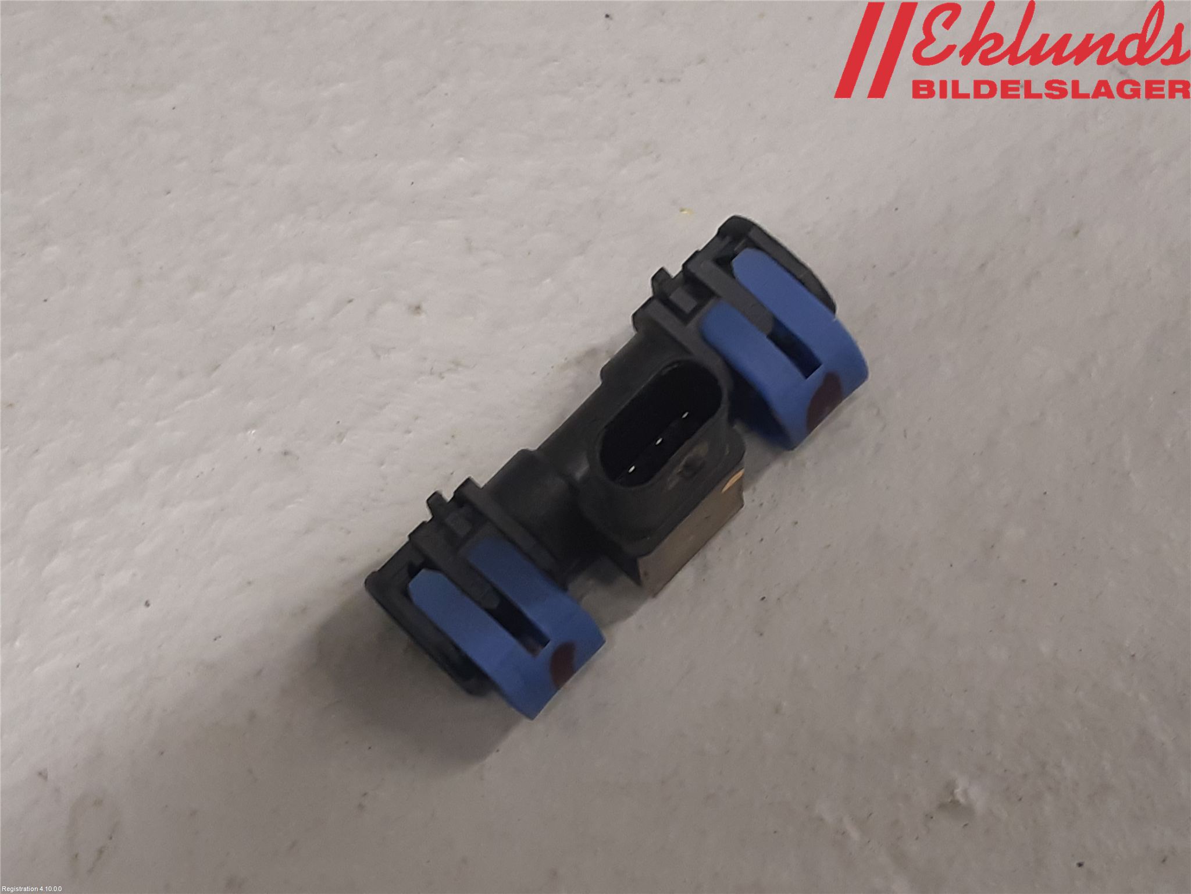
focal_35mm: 26
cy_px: 447
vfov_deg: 53.1
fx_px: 895
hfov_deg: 67.3
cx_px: 596
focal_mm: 3.93
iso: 125
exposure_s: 1/50
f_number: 1.7
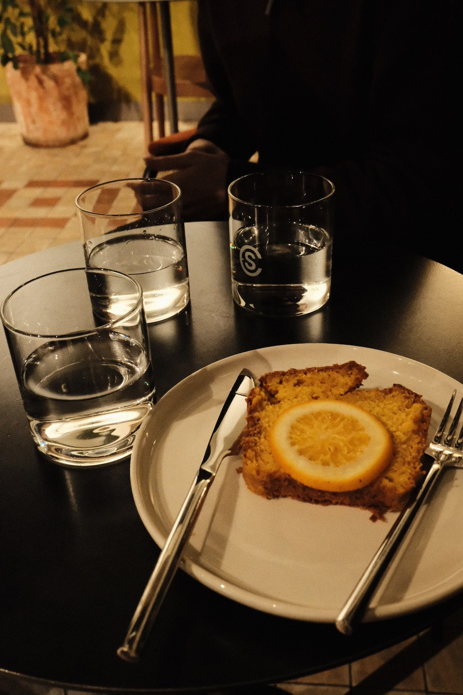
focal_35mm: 35
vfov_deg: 54.4
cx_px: 232
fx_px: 675
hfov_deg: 37.9
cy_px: 348
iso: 12800
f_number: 7.1
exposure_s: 1/60
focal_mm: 23.5
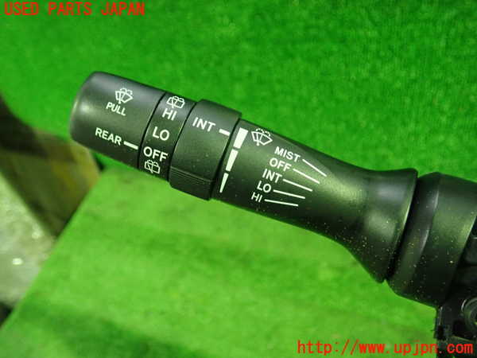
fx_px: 413
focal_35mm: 30
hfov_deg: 60.0
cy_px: 179
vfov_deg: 46.8
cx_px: 238
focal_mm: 5.5
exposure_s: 1/30
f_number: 2.3
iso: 800
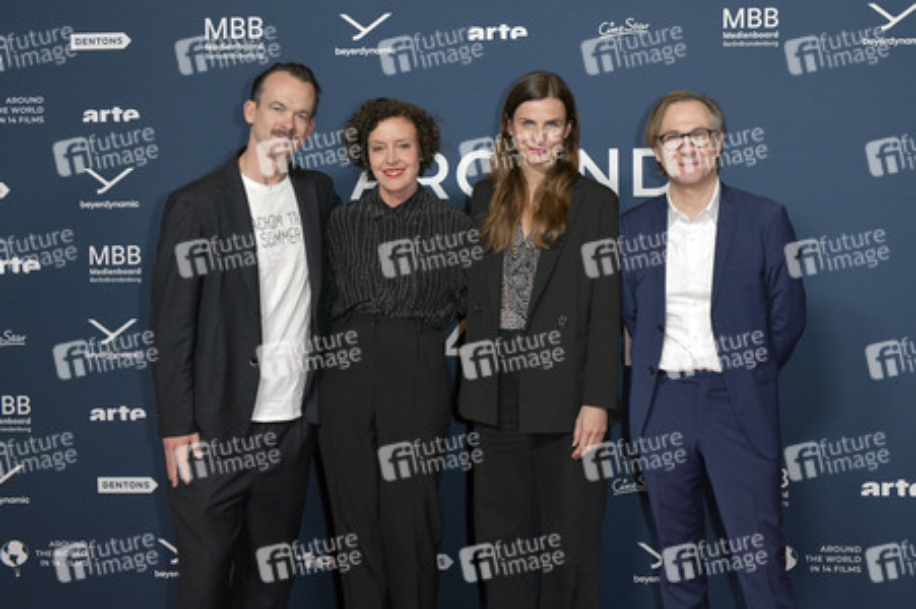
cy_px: 304
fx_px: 966
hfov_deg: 50.7
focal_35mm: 38
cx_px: 458
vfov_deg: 35.0
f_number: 6.3
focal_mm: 38
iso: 1600
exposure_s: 1/200
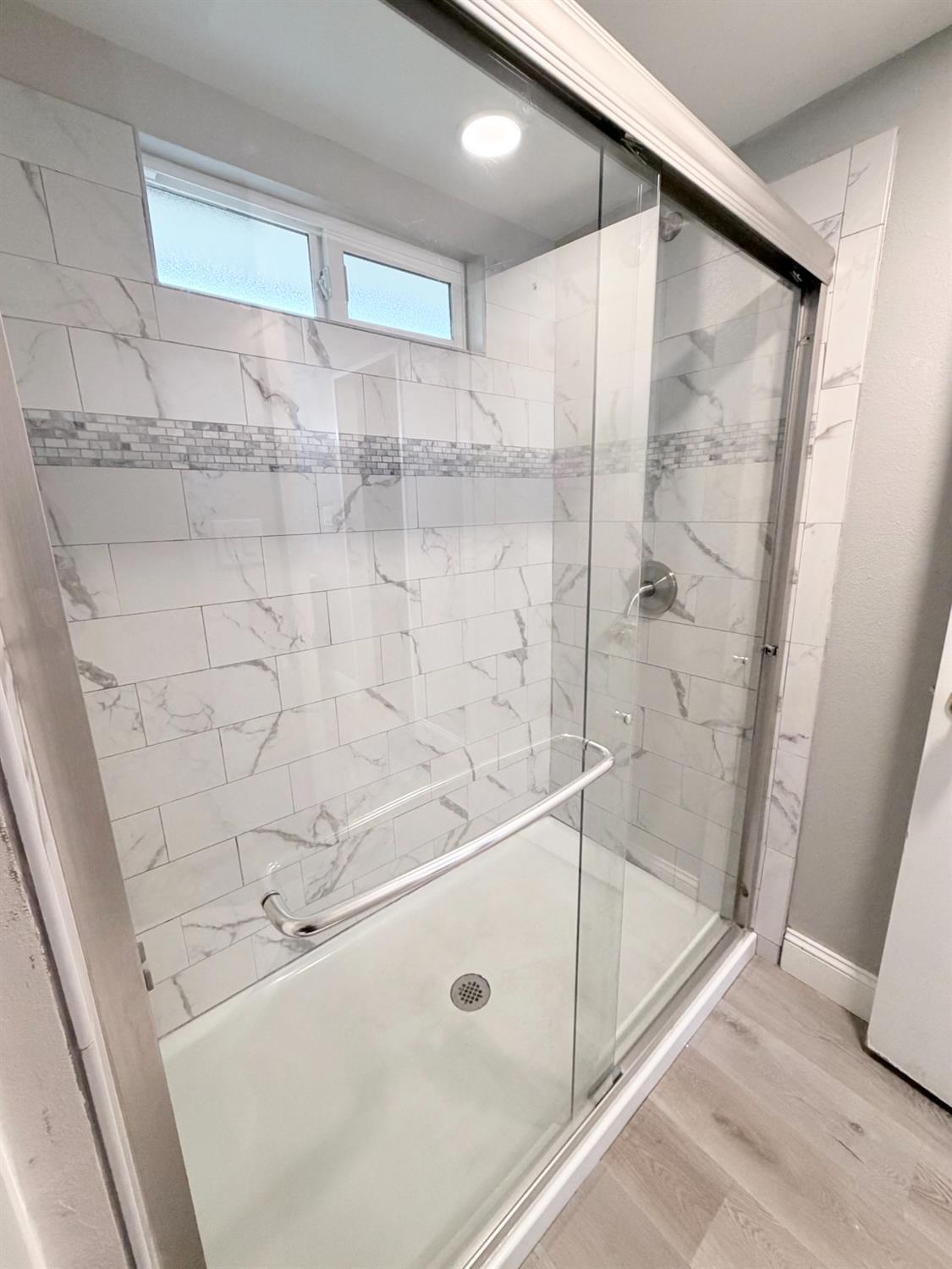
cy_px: 634
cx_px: 476
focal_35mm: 14
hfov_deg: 85.7
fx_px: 513
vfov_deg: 102.0
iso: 250
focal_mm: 2.22
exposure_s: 1/60
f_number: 2.2
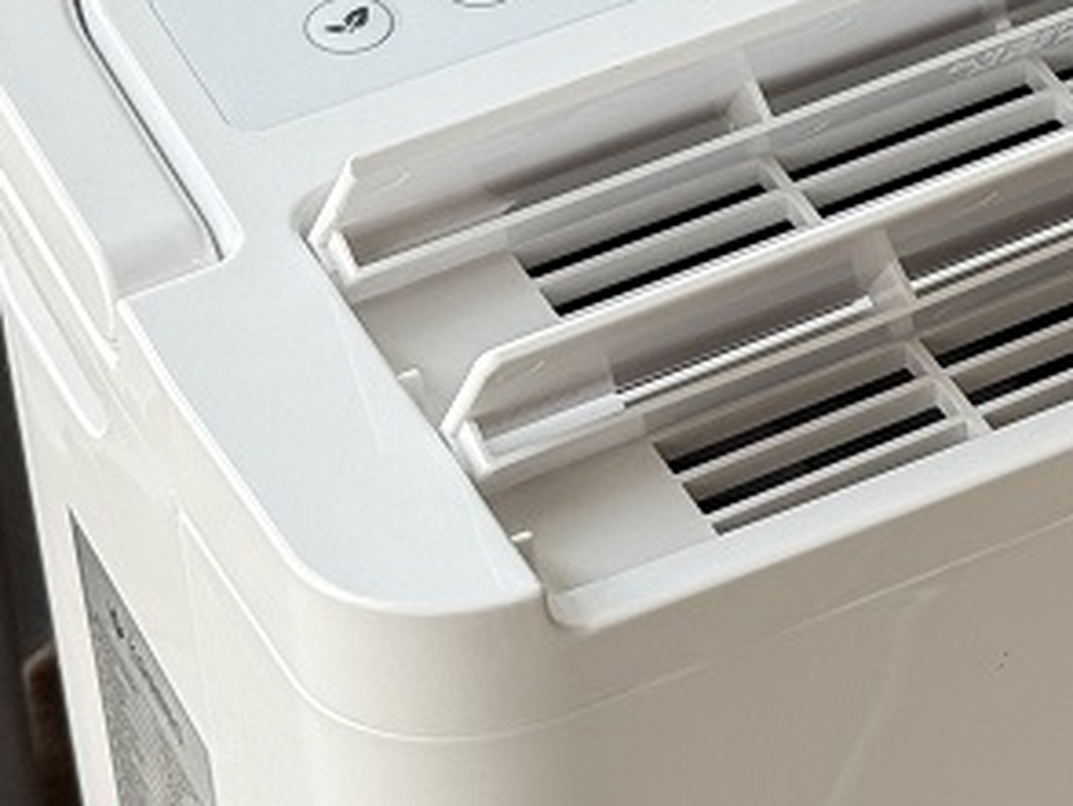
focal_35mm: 163
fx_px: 5057
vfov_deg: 9.1
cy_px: 120
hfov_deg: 11.9
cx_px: 1168
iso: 64
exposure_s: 1/375
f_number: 1.78
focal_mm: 6.76
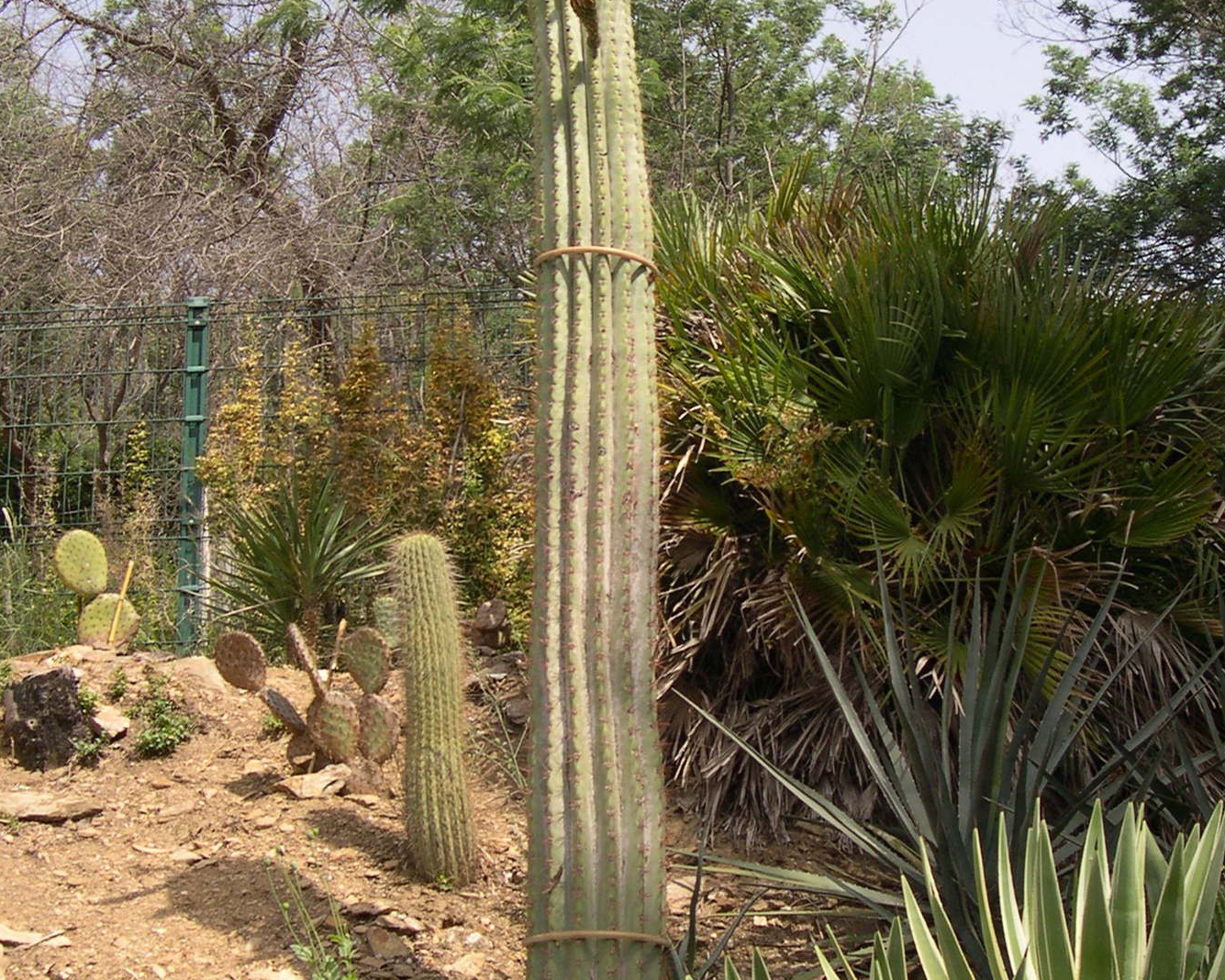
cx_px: 617
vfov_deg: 30.2
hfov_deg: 37.3
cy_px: 455
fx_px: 1813
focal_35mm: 50
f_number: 7.6
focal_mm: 8
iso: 100
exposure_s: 1/108
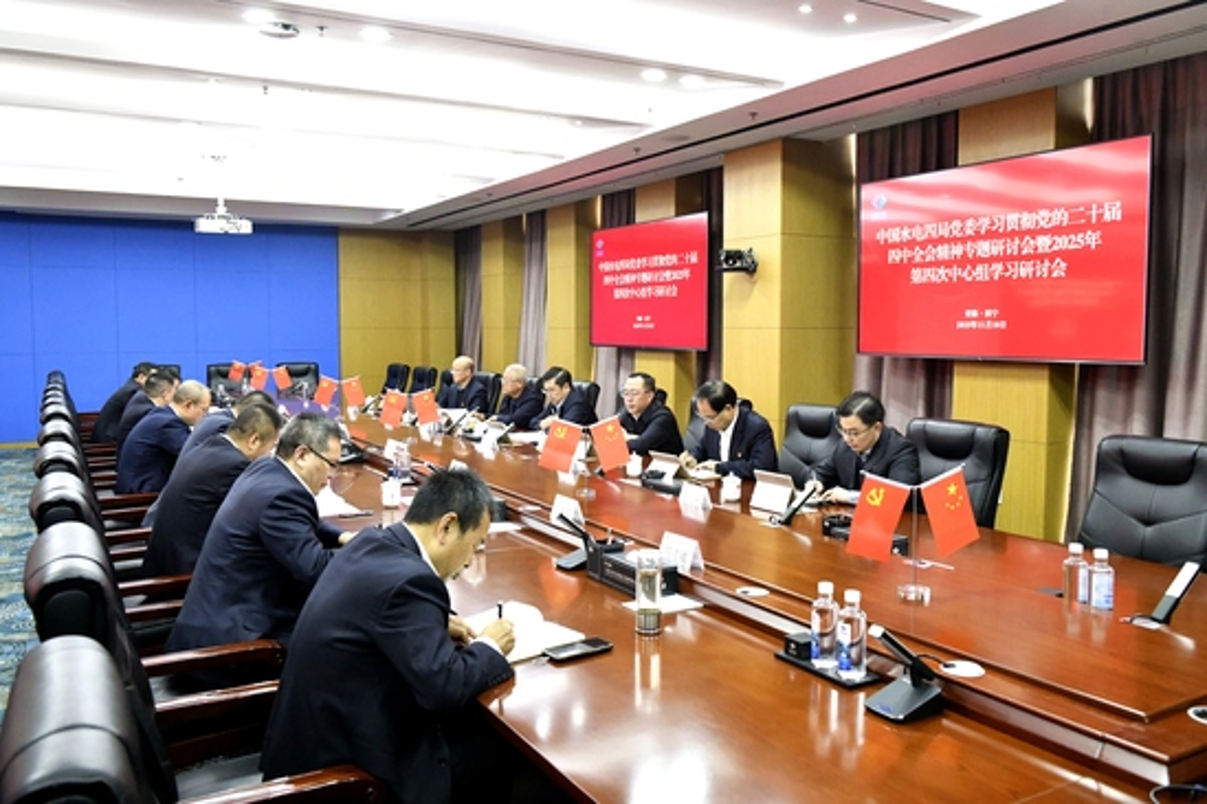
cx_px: 604
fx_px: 972
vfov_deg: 45.0
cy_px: 402
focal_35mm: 29
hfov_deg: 63.7
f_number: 6.3
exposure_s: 1/160
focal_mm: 29
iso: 10000
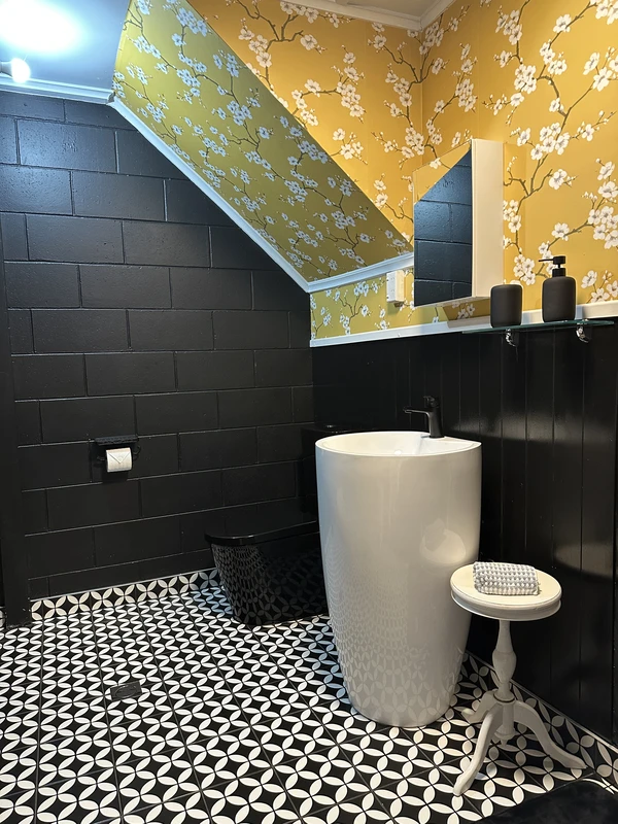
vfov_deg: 71.6
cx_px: 309
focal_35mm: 24
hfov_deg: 56.8
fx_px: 571
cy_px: 412
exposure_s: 1/50
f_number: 1.78
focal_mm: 6.86
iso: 320
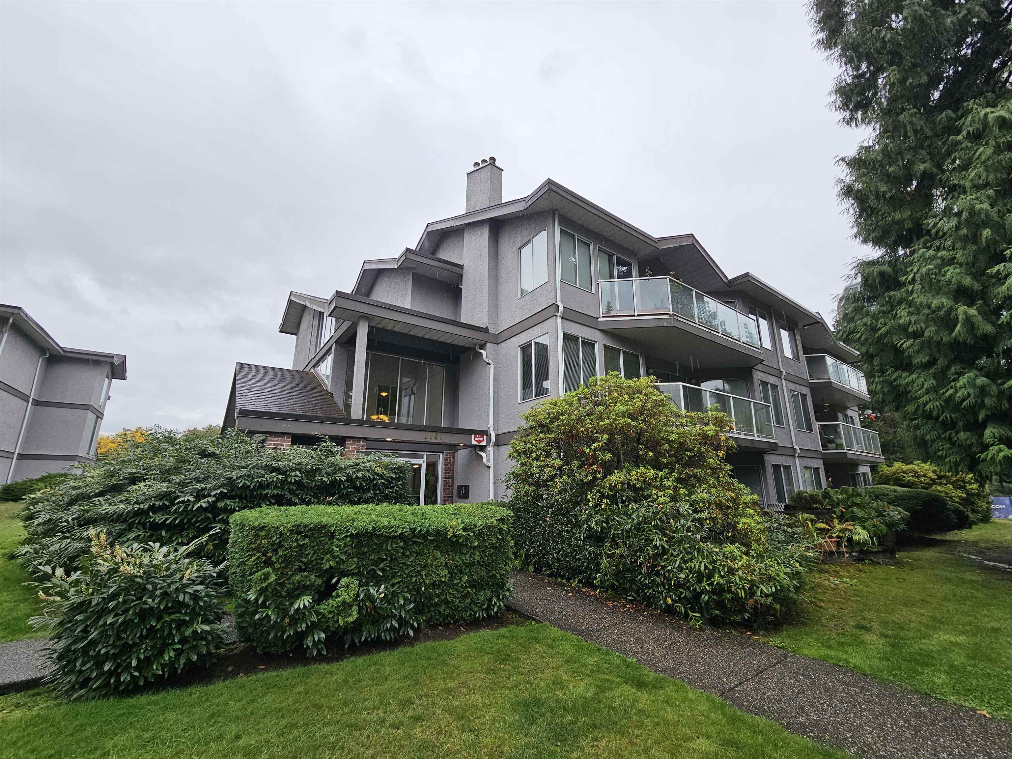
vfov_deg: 89.9
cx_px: 506
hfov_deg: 106.2
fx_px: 380
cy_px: 380
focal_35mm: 13
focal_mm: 2.2
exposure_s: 1/323
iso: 50
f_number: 2.2
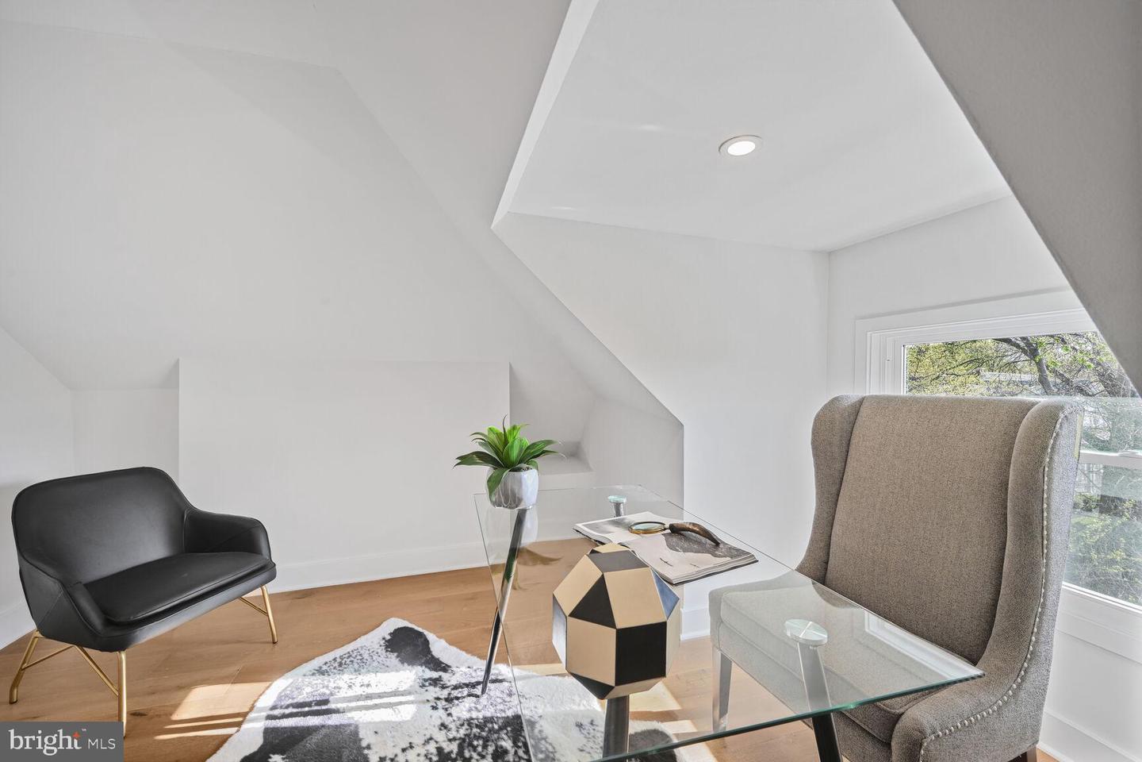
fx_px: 444
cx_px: 571
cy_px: 381
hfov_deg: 104.3
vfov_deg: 81.2
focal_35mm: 14
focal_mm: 14
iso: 200
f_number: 9
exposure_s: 1/10
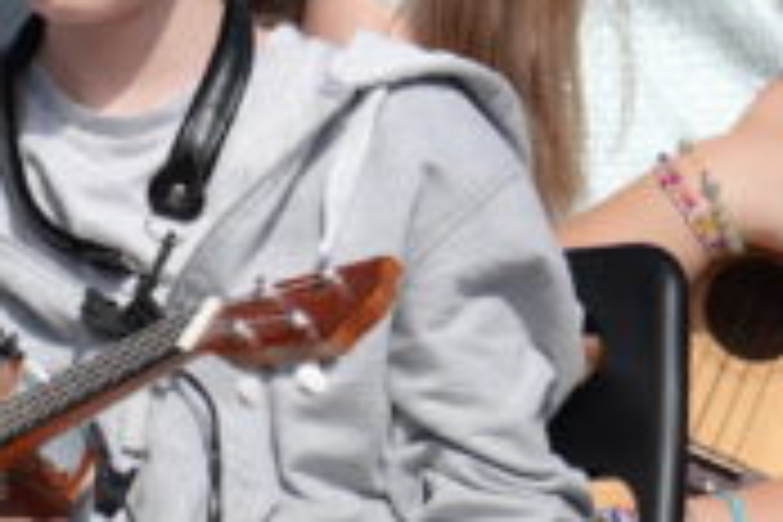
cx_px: -364
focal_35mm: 861
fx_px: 18725
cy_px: -376
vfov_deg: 1.6
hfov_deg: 2.4
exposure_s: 1/800
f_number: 4.5
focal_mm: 146
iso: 100
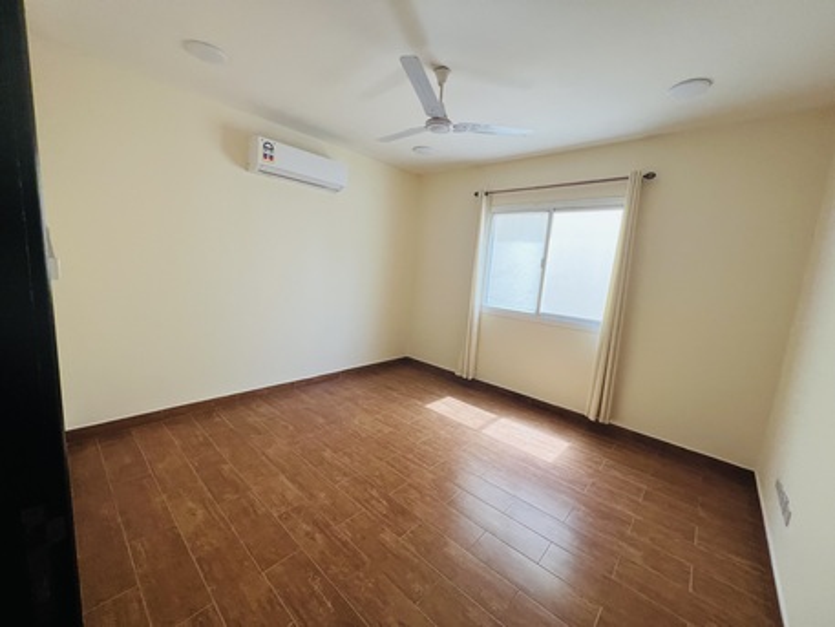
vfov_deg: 89.9
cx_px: 418
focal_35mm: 13
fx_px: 314
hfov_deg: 106.2
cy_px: 314
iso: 125
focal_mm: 1.57
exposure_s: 1/99
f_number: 1.8
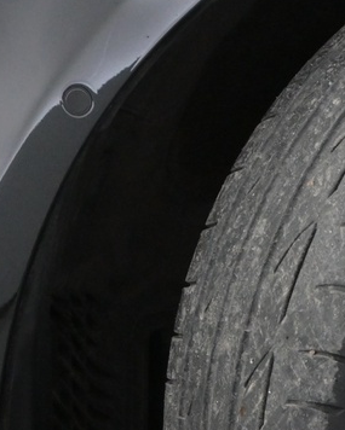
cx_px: 674
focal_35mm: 147
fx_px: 1877
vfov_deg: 13.0
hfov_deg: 9.8
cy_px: 403
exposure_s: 1/100
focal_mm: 23
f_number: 5
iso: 2500
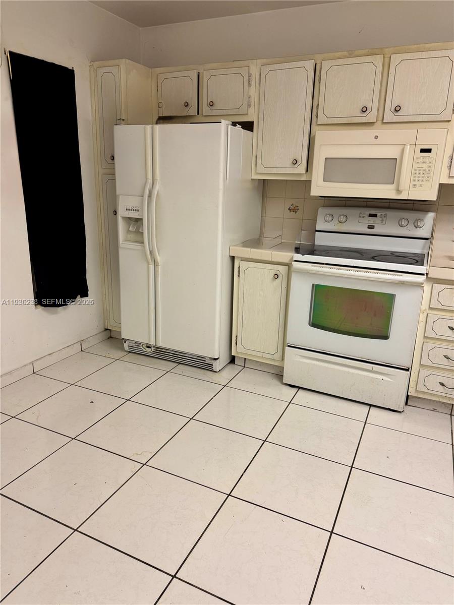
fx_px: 420
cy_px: 302
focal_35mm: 24
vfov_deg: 71.6
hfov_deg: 56.8
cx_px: 227
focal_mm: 6.76
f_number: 1.78
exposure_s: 1/60
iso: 200
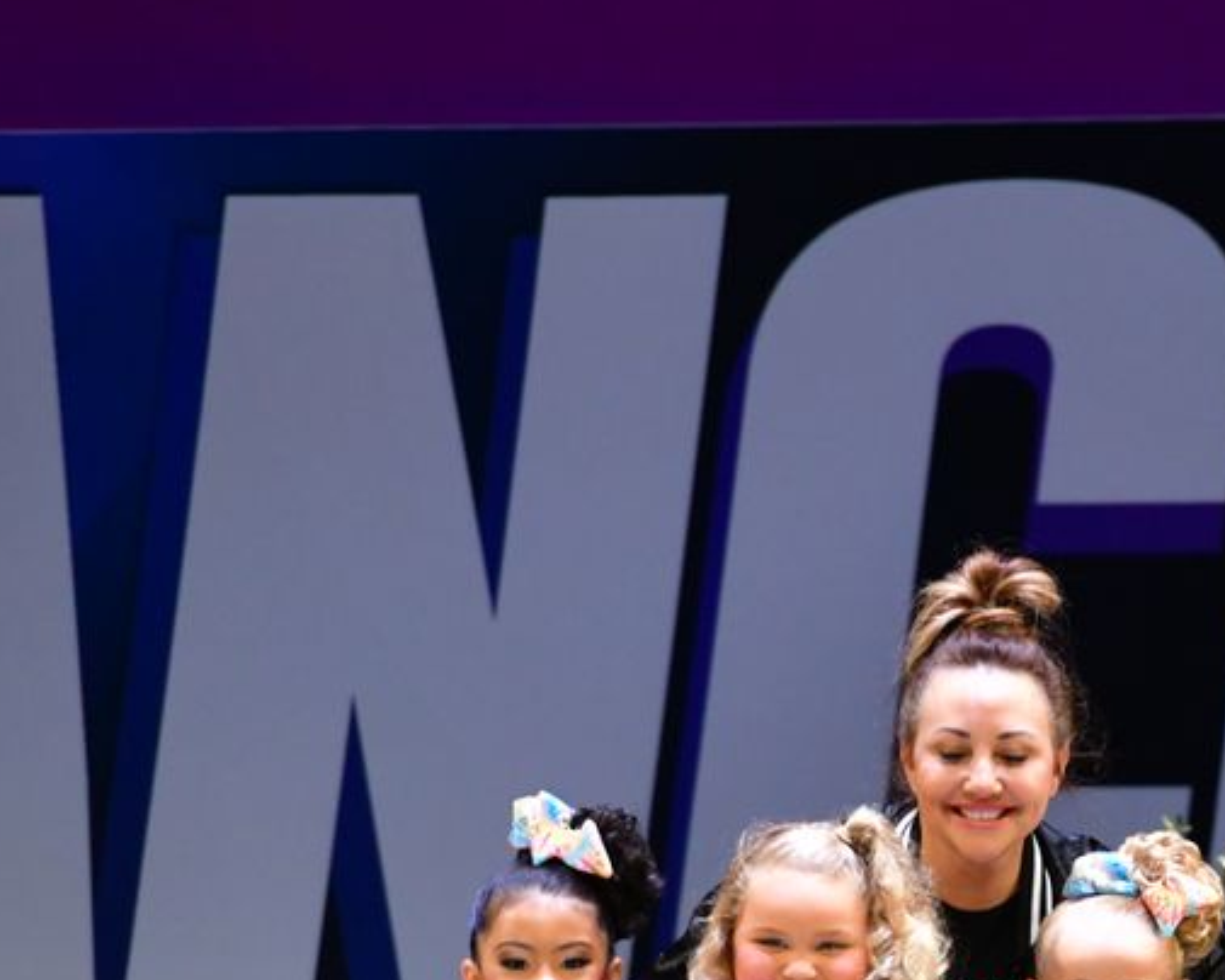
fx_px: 20230
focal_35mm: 558
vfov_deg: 2.8
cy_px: 965
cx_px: 1160
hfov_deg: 3.5
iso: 2500
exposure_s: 1/1000
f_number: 3.2
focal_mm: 200
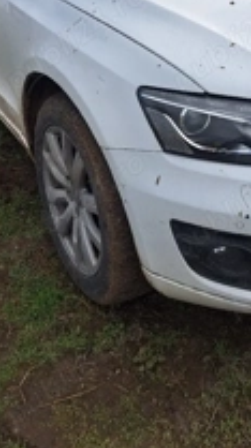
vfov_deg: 40.4
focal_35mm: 48
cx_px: 118
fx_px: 570
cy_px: 64
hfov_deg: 24.8
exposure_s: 1/2500
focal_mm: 5.54
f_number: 1.8
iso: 40
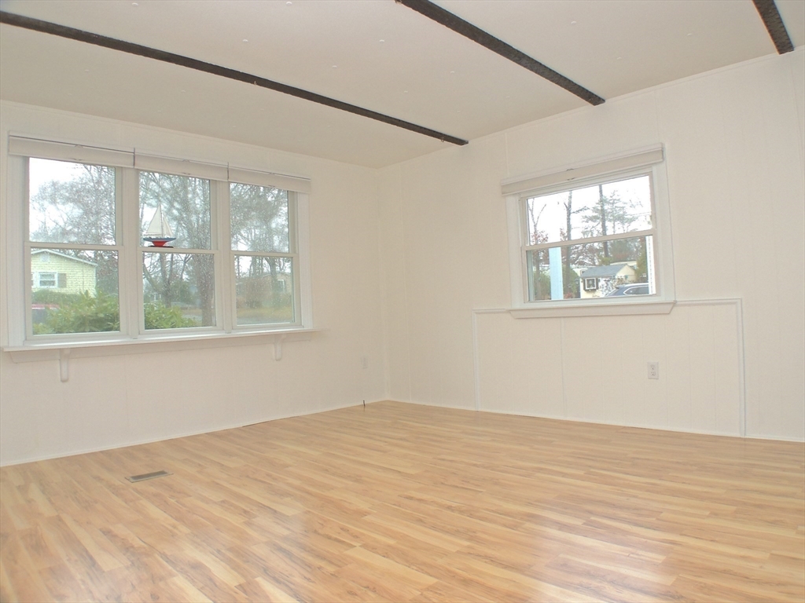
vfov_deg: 46.8
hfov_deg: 60.0
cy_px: 302
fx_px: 698
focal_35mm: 30
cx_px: 402
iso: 360
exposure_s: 1/40
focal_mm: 5.3
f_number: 3.1
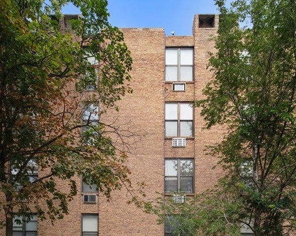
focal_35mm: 27
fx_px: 236
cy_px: 147
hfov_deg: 64.1
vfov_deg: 52.6
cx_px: 150
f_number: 16
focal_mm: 17
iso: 500
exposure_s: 1/160
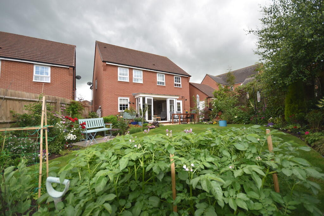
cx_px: 162
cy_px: 108
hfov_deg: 100.4
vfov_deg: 77.3
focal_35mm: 15
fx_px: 135
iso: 140
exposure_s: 1/200
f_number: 5
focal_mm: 10
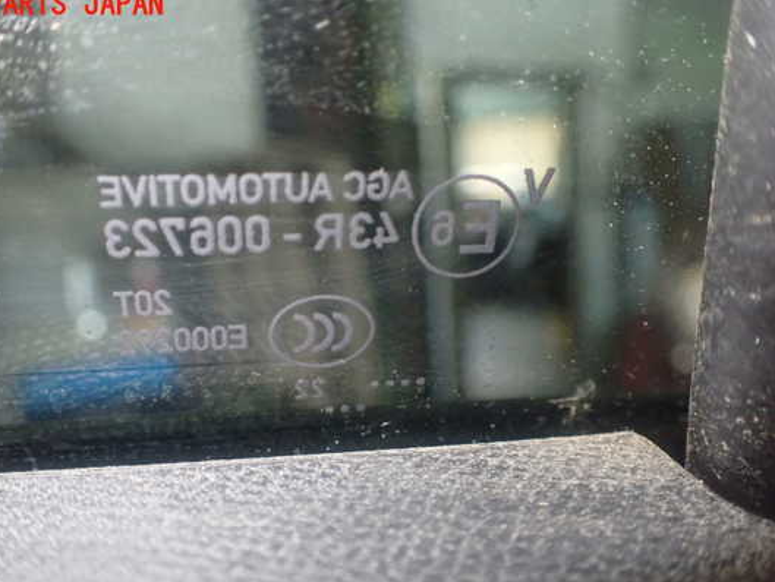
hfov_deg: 53.8
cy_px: 317
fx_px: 761
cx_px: 337
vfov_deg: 41.8
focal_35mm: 34
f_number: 2.3
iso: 800
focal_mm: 5.4
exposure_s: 1/50
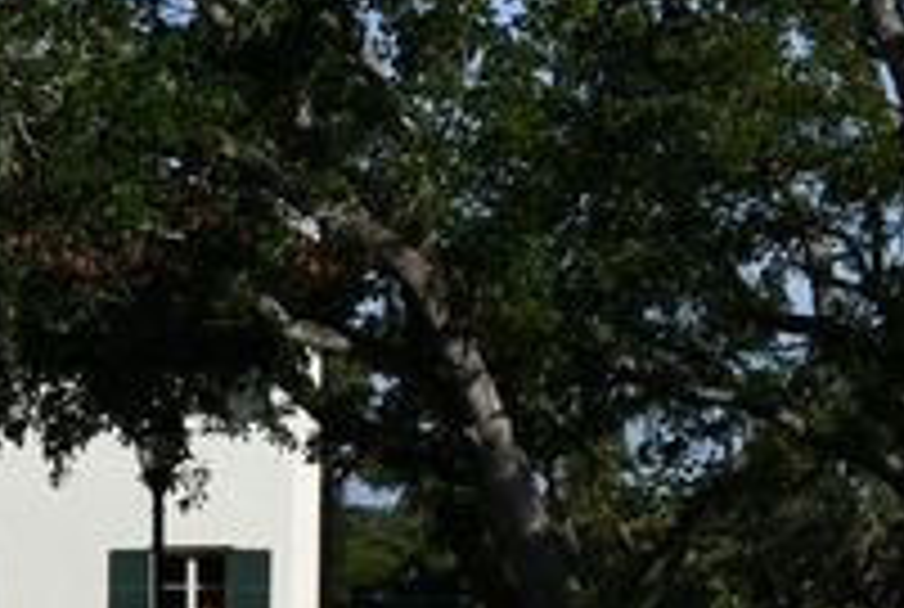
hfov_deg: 12.2
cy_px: 833
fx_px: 4002
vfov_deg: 8.5
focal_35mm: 159
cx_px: -481
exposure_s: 1/400
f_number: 10
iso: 100
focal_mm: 25
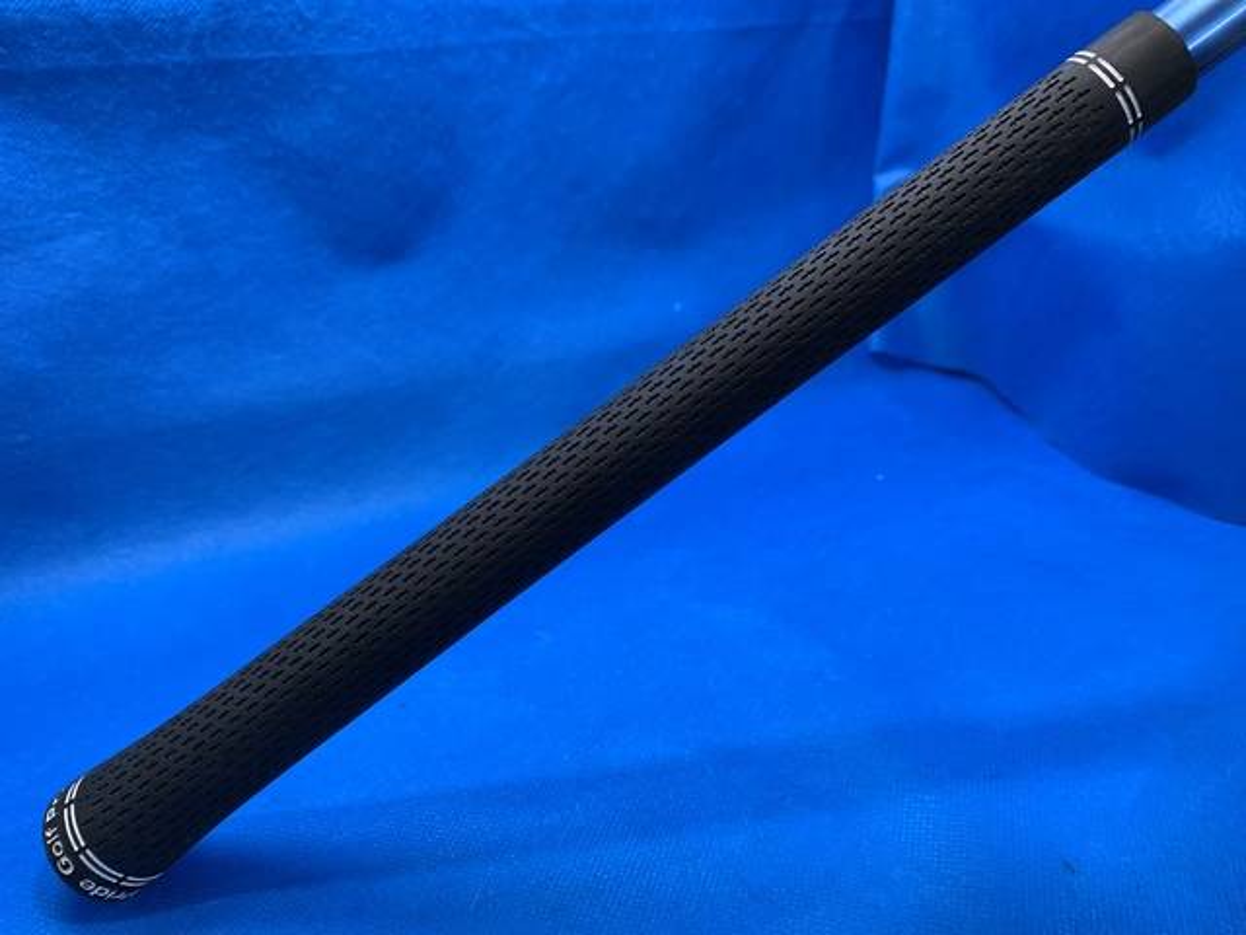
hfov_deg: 67.3
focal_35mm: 26
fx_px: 936
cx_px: 623
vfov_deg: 53.1
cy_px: 468
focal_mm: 4.25
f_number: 1.8
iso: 160
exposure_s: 1/60
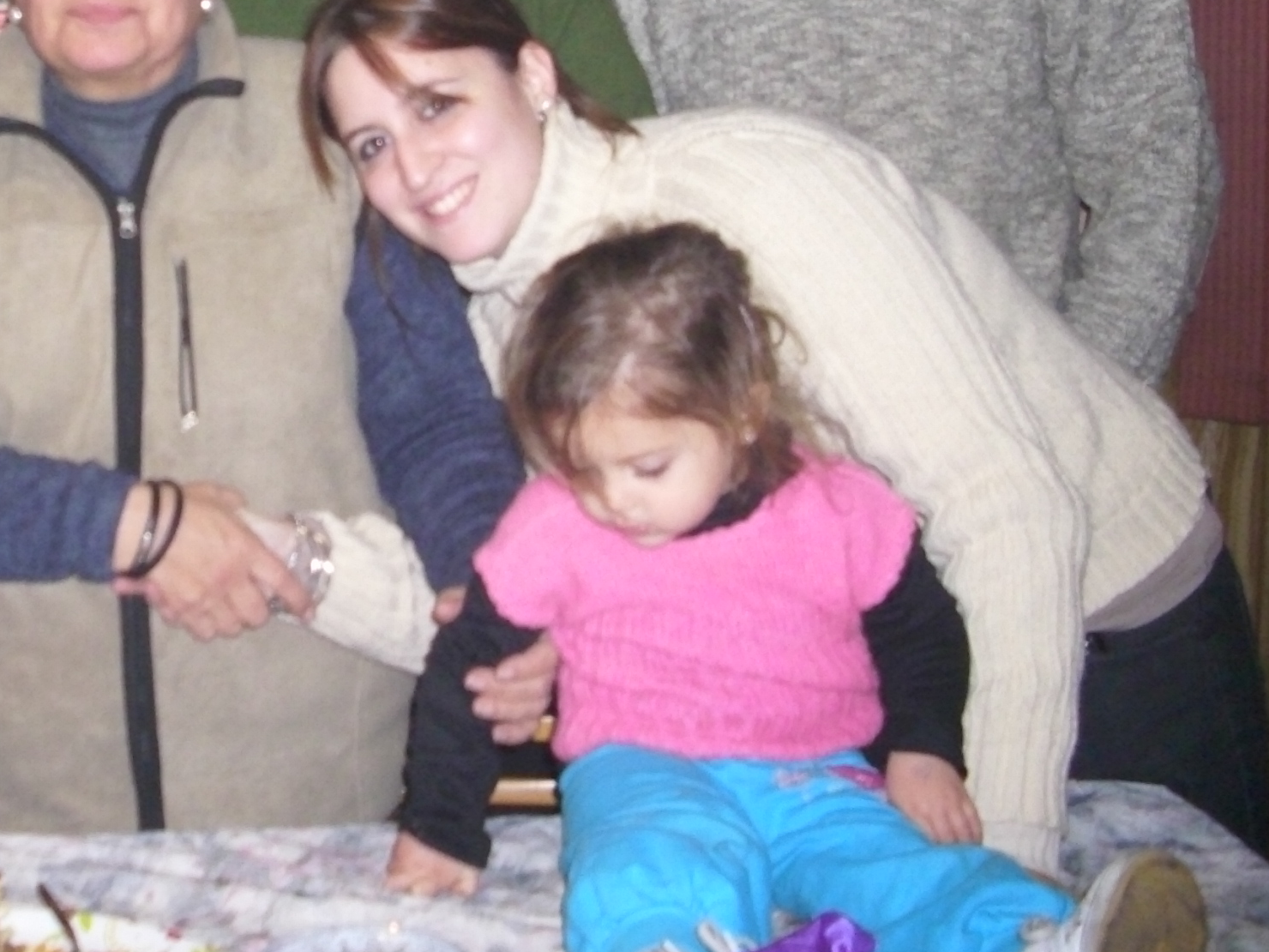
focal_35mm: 59
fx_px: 2163
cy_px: 136
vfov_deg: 24.3
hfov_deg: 31.8
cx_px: 246
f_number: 2.8
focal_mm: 6.2
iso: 200
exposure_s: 1/30
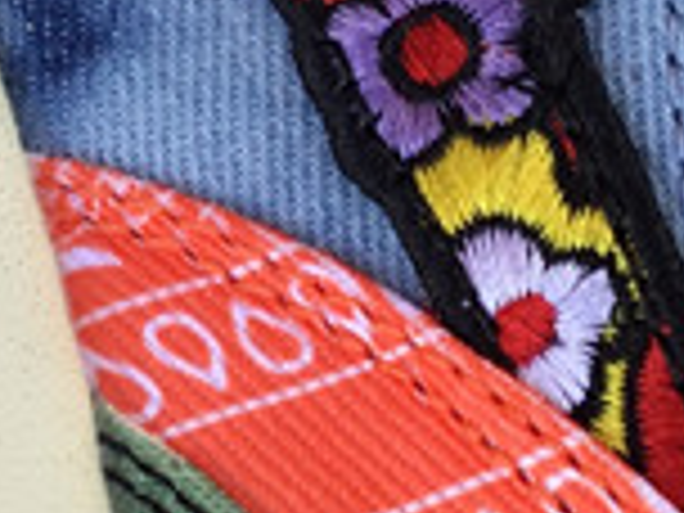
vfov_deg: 8.1
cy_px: 200
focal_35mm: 184
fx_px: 3636
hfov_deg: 10.7
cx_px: 369
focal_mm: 3.3
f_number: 2.4
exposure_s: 1/112
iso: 25
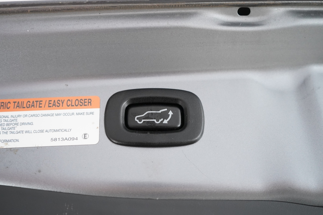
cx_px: 156
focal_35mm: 39
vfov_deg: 34.2
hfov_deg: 49.5
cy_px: 111
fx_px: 350
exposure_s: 1/60
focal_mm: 37
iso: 4000
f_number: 4
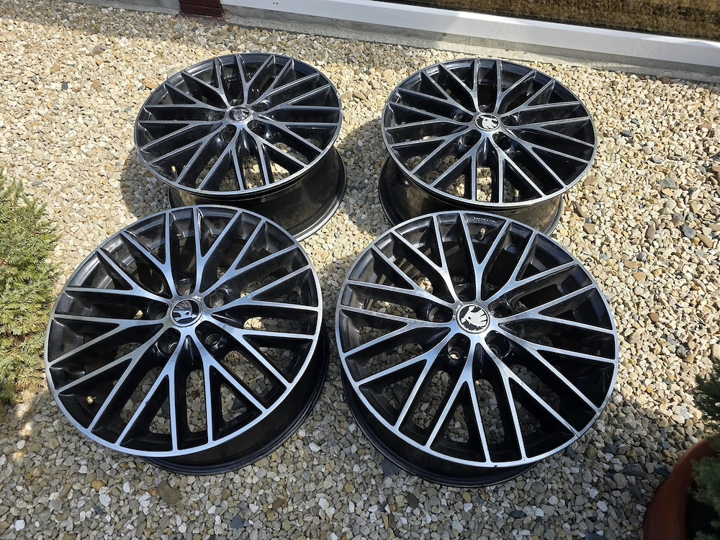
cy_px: 270
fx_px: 478
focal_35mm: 23
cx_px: 360
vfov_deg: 58.9
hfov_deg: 73.9
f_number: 1.7
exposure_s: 1/318
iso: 12
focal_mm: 6.3
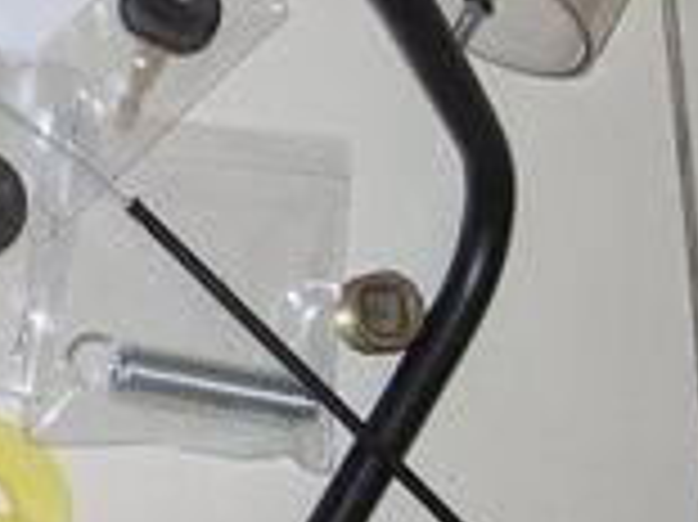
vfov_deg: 11.2
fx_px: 2639
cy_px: 68
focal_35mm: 131
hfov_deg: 14.3
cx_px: -277
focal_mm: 7.8
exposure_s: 1/30
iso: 50
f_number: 2.8
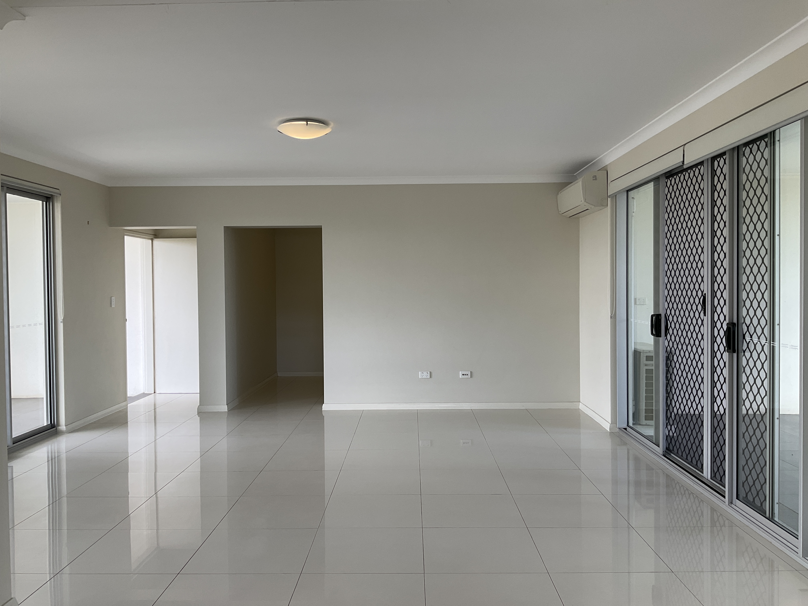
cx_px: 404
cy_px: 303
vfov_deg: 48.2
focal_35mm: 29
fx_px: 677
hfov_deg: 61.7
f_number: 1.8
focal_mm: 3
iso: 25
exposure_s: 1/100
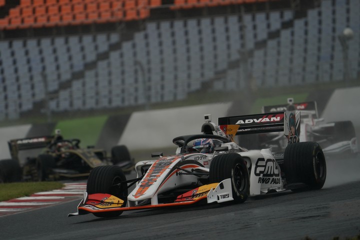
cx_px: 180
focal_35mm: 600
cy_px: 120
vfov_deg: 2.3
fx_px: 6000
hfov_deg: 3.4
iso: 800
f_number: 7.1
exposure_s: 1/800
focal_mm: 600
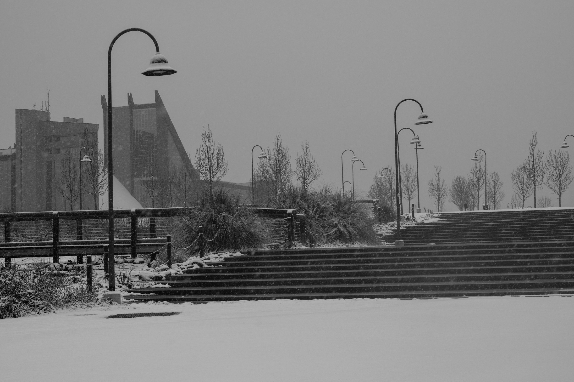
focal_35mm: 75
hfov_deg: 27.0
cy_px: 191
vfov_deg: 18.1
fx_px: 1195
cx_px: 287
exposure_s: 1/200
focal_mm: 50
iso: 500
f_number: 8
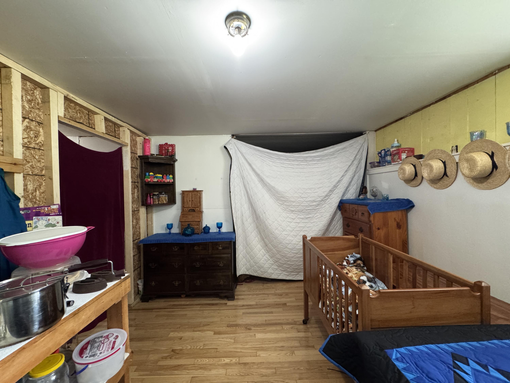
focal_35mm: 14
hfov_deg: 102.1
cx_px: 255
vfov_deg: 85.7
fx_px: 206
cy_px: 192
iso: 640
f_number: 2.2
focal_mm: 2.22
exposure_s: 1/60
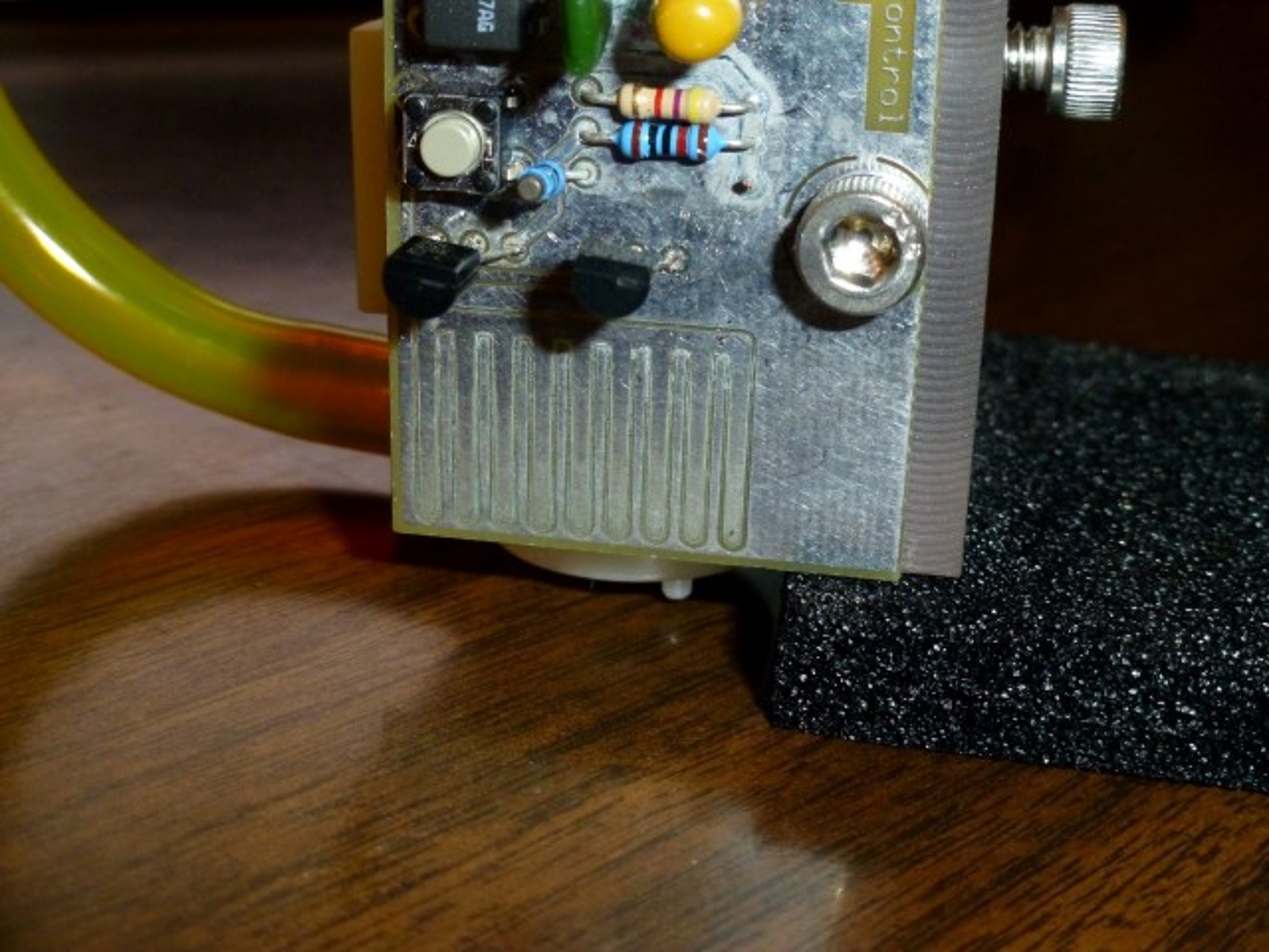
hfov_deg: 35.5
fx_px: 1980
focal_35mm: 54
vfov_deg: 27.0
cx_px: 634
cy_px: 476
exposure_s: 1/60
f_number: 4.6
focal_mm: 9.7
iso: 500
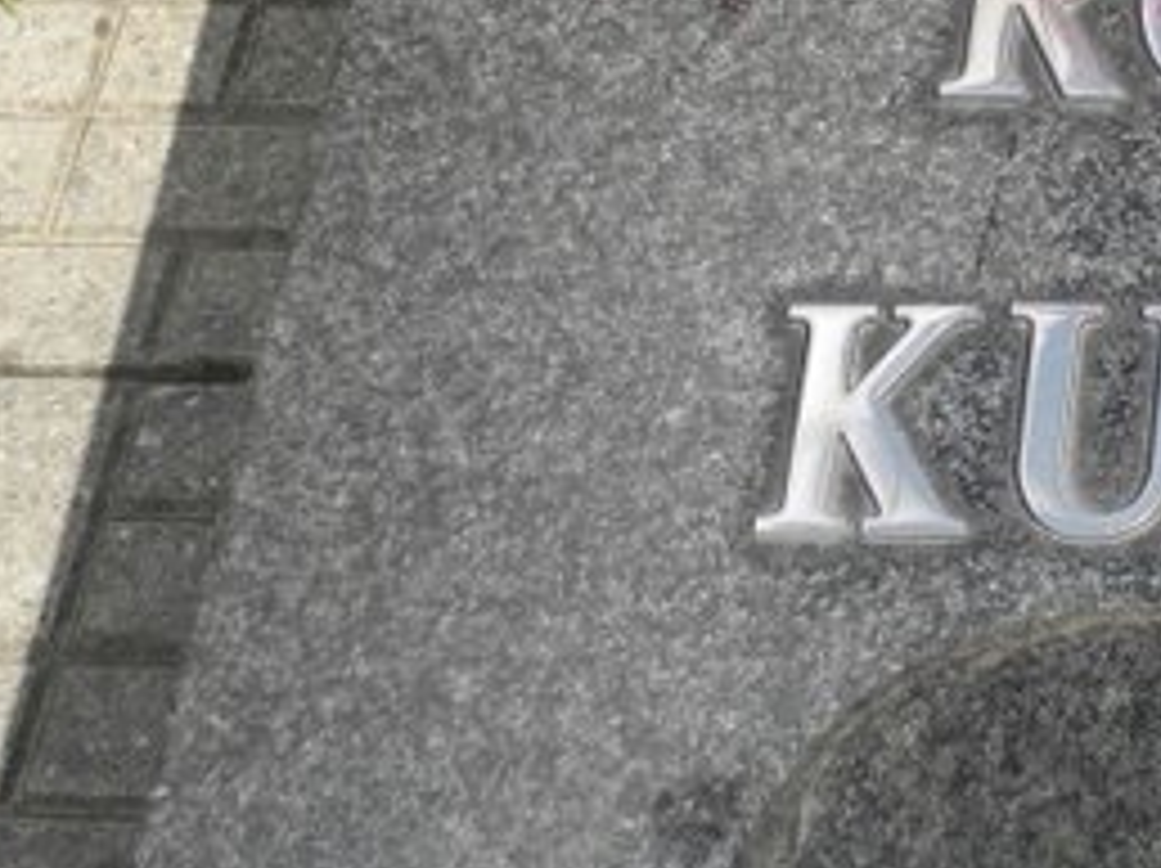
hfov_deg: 15.4
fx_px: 3954
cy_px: -337
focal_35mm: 118
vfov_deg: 12.1
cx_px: 1746
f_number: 3.5
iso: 100
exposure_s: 1/1000
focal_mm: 8.1
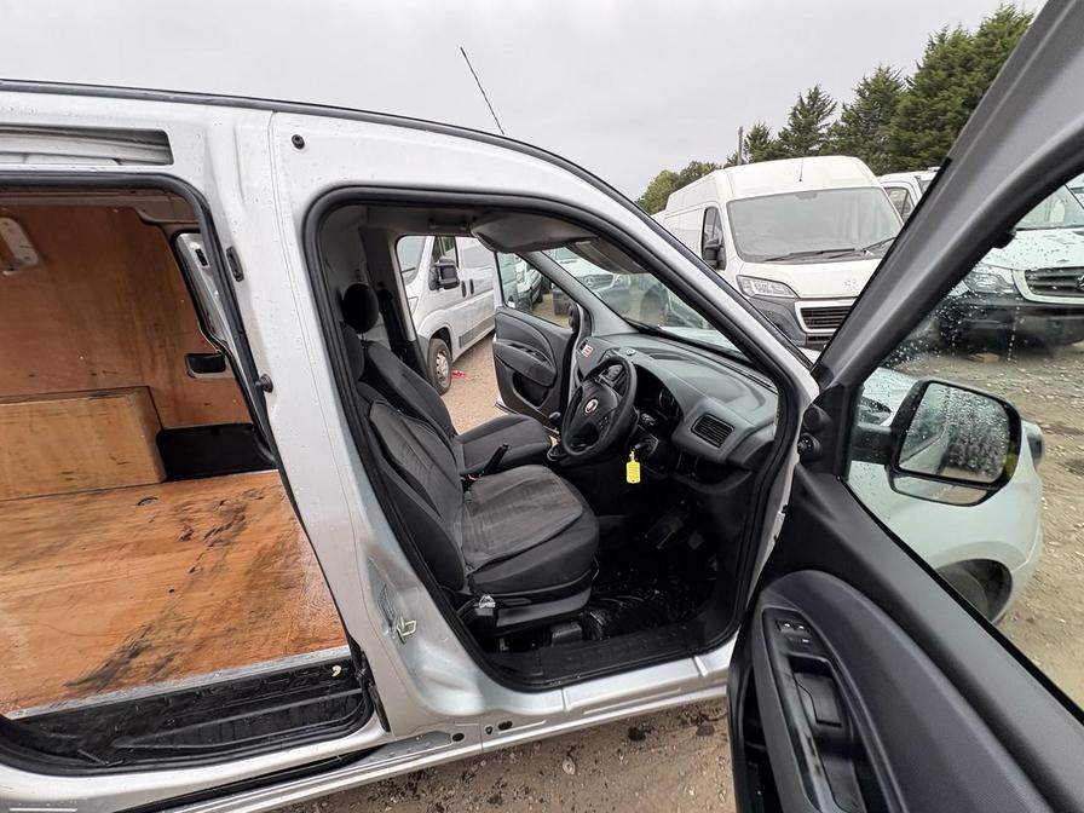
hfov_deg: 102.1
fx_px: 438
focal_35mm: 14
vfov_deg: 85.7
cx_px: 542
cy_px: 406
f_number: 2.2
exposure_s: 1/99
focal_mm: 2.22
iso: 80
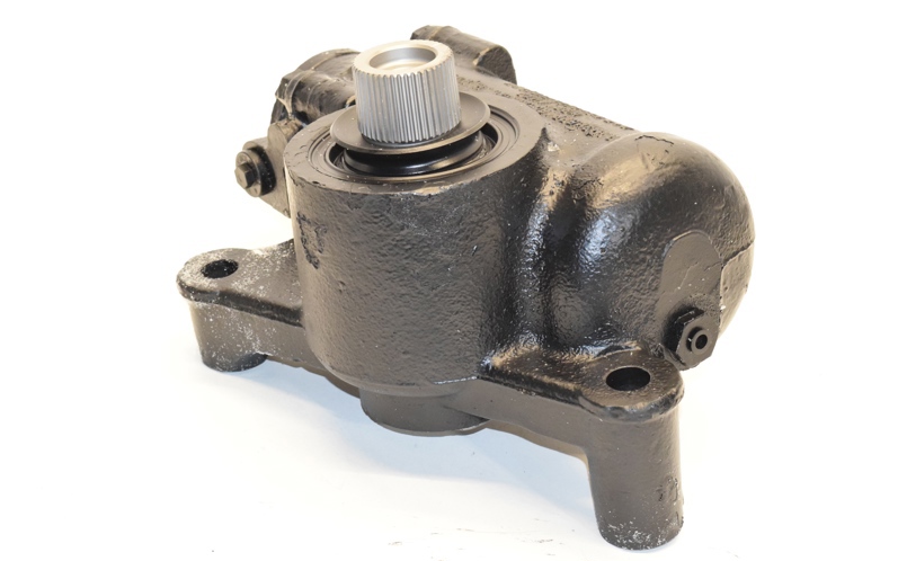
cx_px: 450
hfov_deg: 24.5
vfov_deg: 15.5
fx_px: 2068
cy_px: 271
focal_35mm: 85
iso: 3200
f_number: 10
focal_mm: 55
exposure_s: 1/200
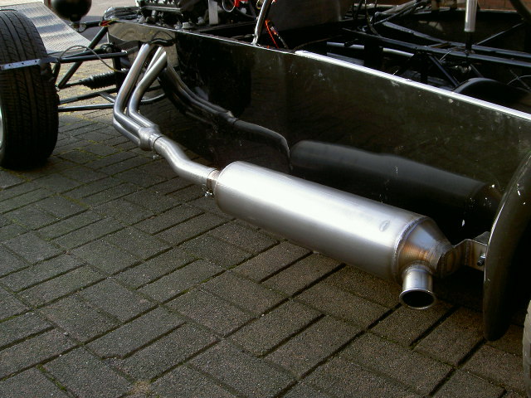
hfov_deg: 47.9
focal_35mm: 39
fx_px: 598
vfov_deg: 36.8
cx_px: 266
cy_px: 199
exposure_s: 1/156
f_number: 4.7
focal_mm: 8
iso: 100
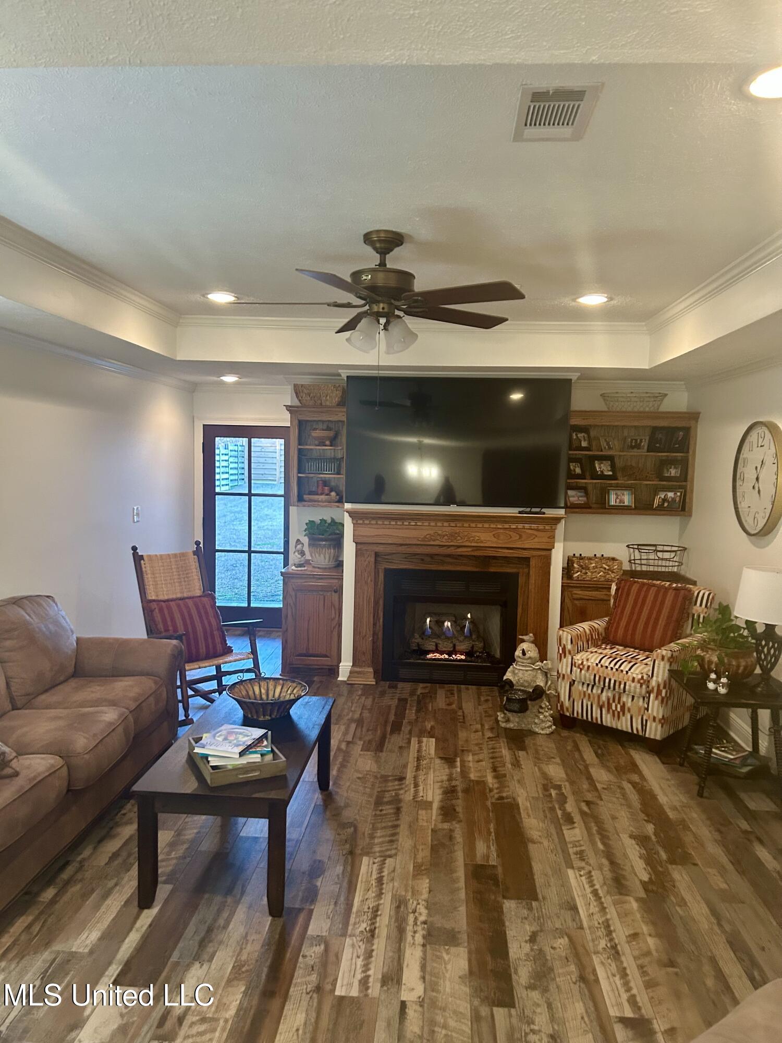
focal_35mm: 26
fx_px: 783
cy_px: 522
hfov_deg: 53.1
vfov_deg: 67.3
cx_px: 391
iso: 320
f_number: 1.5
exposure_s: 1/60
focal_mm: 5.7
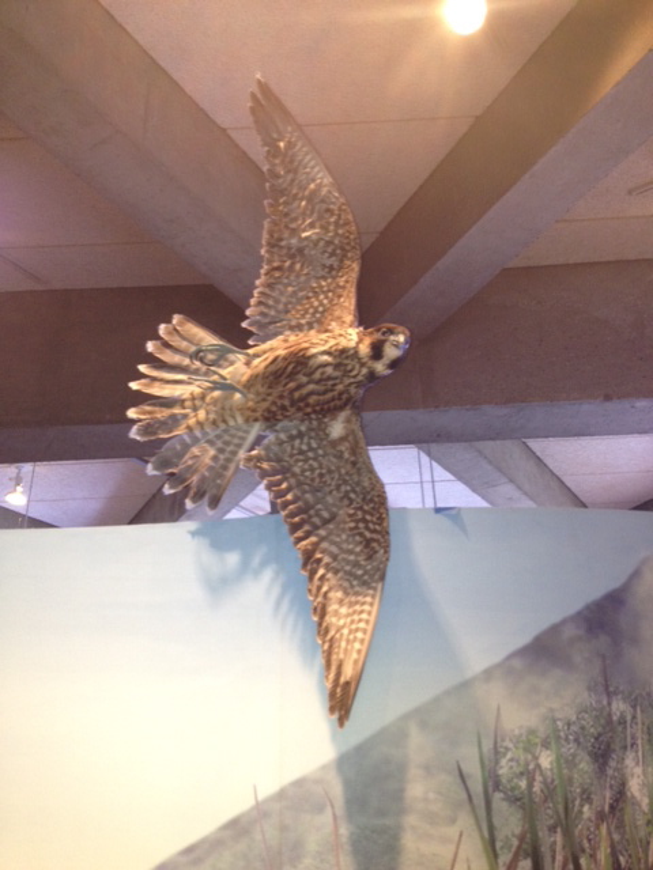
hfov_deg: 40.7
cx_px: 326
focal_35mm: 35
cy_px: 435
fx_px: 880
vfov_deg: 52.6
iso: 125
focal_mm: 4.28
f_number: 2.4
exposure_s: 1/20
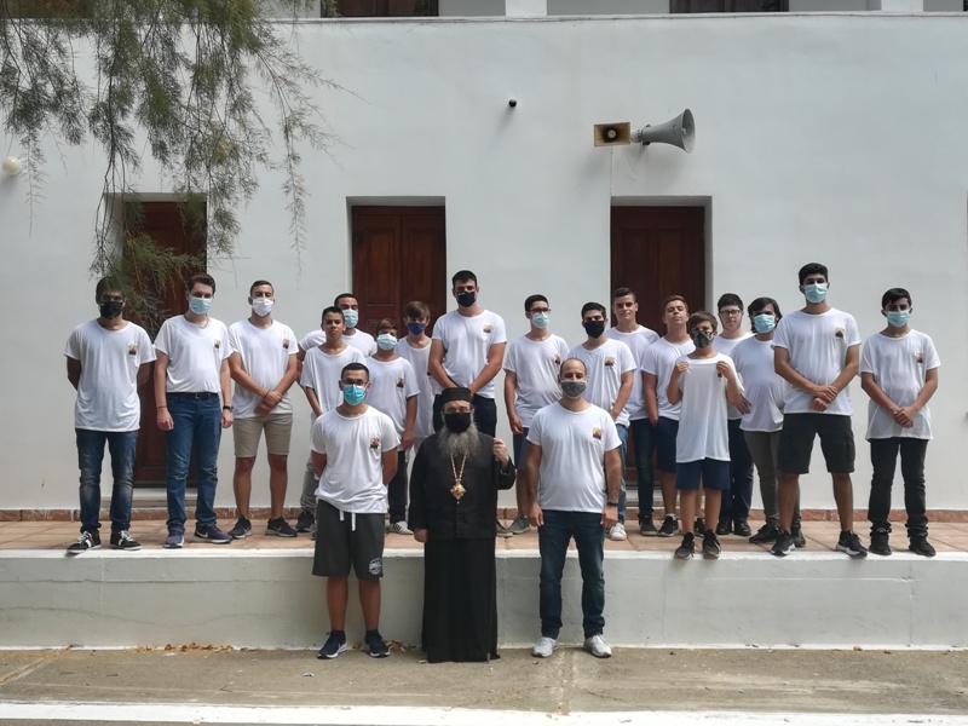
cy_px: 363
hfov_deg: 47.9
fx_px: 1091
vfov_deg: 36.8
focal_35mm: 39
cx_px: 484
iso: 50
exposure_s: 1/208
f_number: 2.2
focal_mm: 3.83
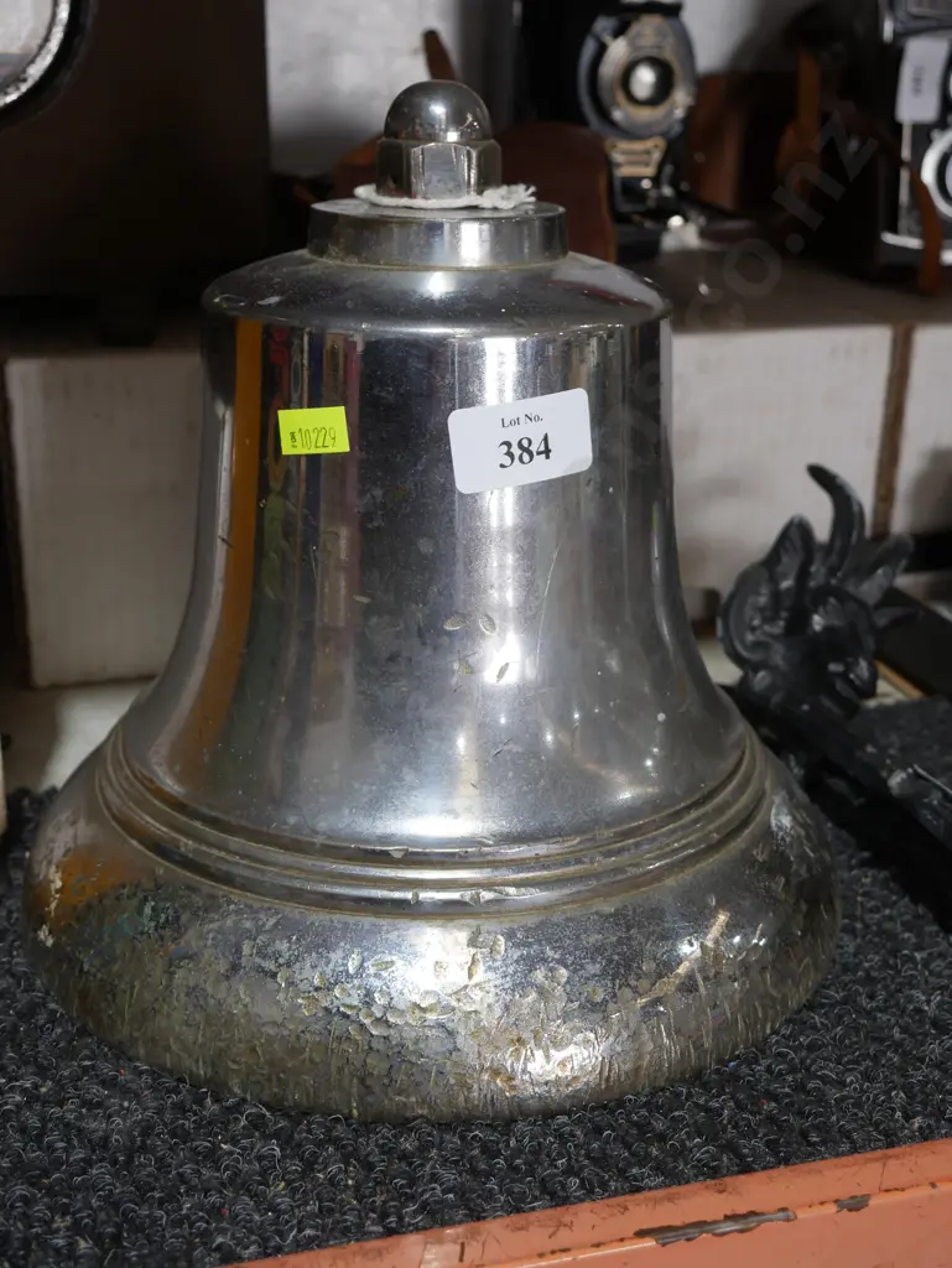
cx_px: 476
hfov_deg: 31.5
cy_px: 634
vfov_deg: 41.2
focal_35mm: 46
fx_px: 1685
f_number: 5.1
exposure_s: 1/60
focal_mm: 23
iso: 400
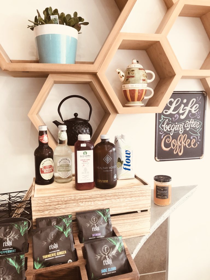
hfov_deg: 49.7
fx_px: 226
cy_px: 140
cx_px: 105
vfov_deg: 63.4
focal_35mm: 28
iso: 32
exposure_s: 1/24
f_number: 1.8
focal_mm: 3.99
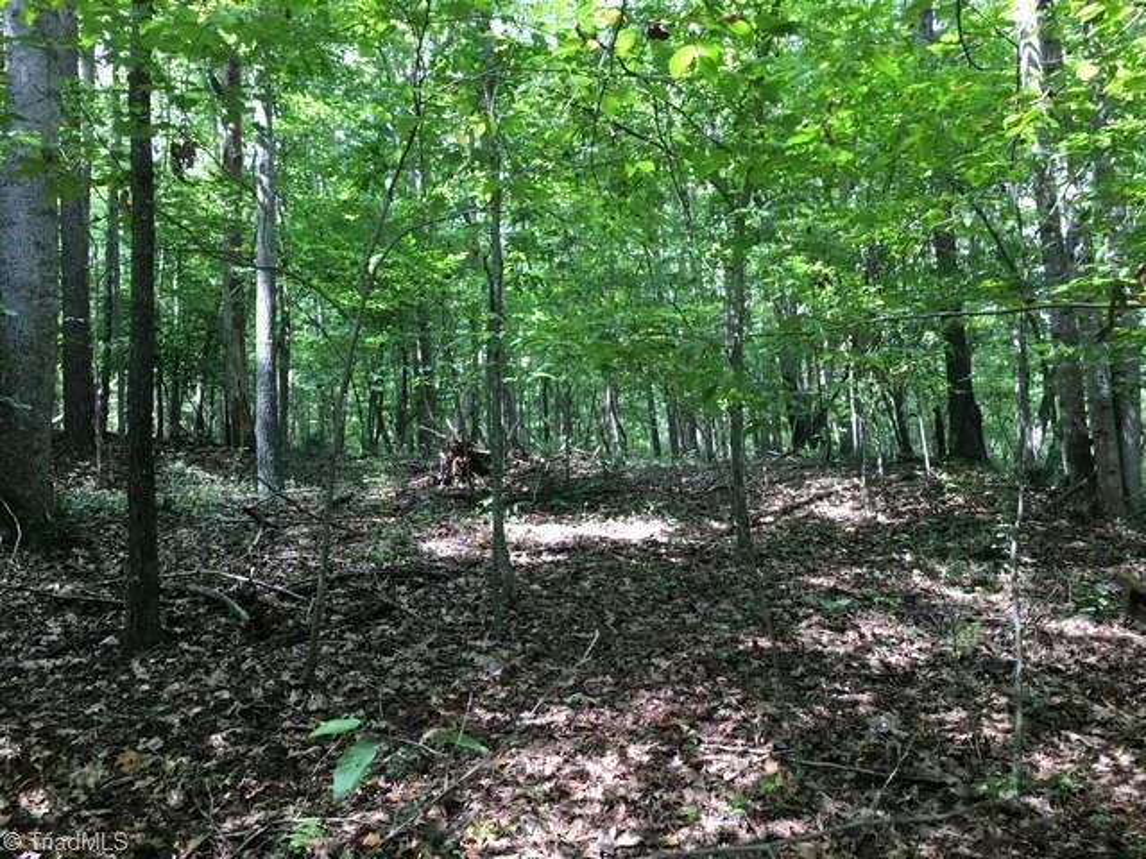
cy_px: 430
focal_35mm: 29
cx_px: 573
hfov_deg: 61.7
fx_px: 960
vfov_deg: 48.2
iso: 25
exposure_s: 1/40
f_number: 2.2
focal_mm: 4.15
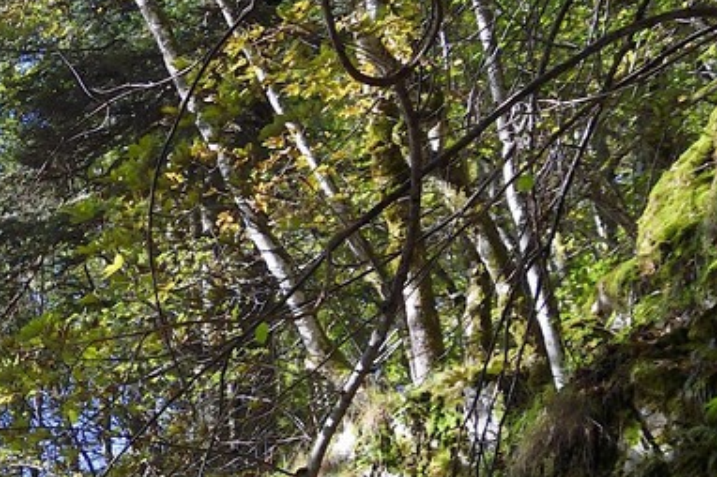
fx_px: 2587
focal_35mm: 130
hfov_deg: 13.6
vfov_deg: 10.0
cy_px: 832
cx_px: -696
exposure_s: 1/320
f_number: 6.3
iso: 400
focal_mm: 31
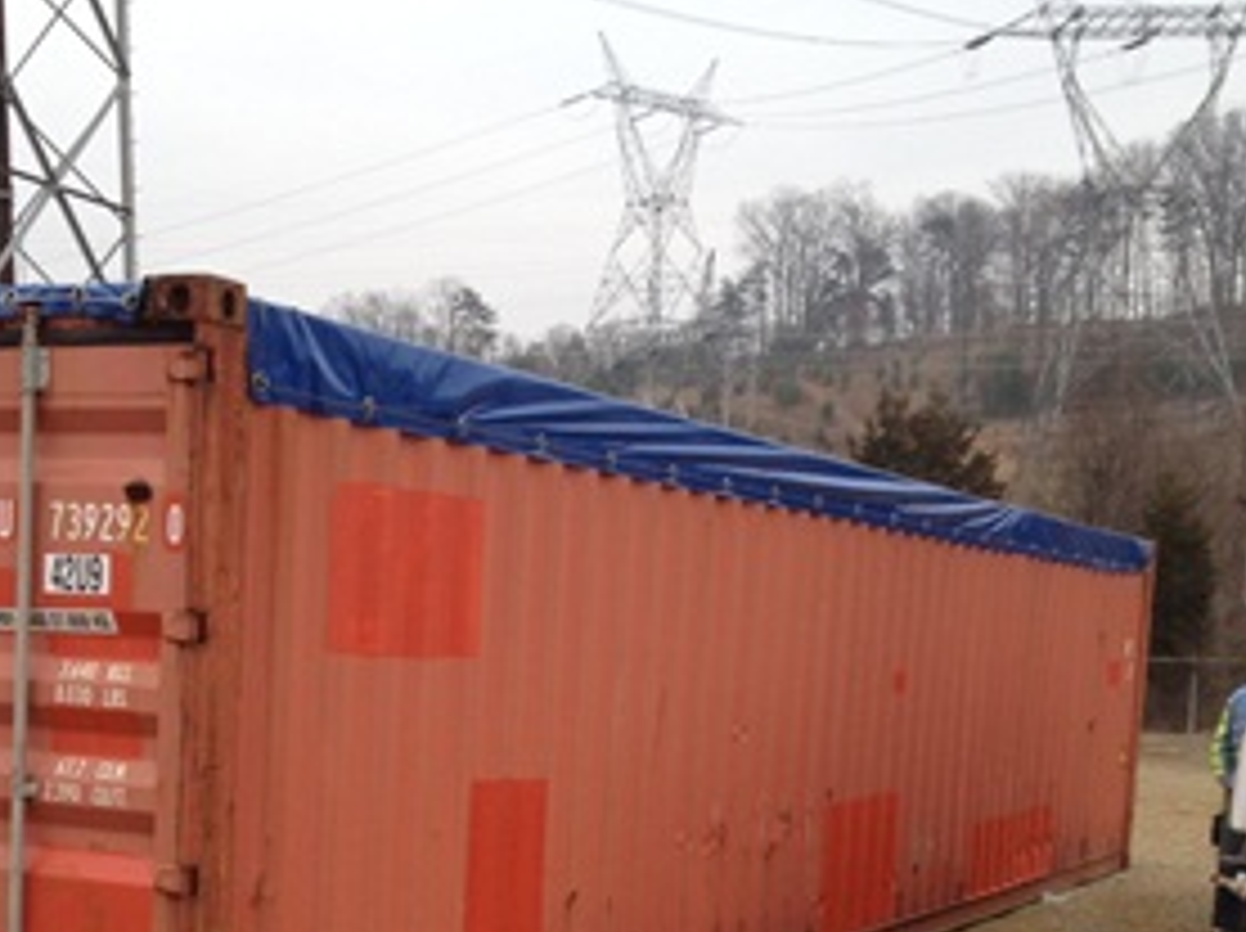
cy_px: 822
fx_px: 2229
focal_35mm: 62
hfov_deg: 31.2
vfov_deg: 23.1
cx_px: 576
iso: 50
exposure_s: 1/164
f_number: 2.4
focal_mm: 4.28
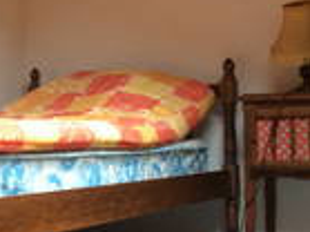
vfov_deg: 17.7
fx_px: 743
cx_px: 98
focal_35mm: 83
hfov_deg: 23.4
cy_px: 74
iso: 80
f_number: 2.4
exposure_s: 1/24
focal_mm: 3.3
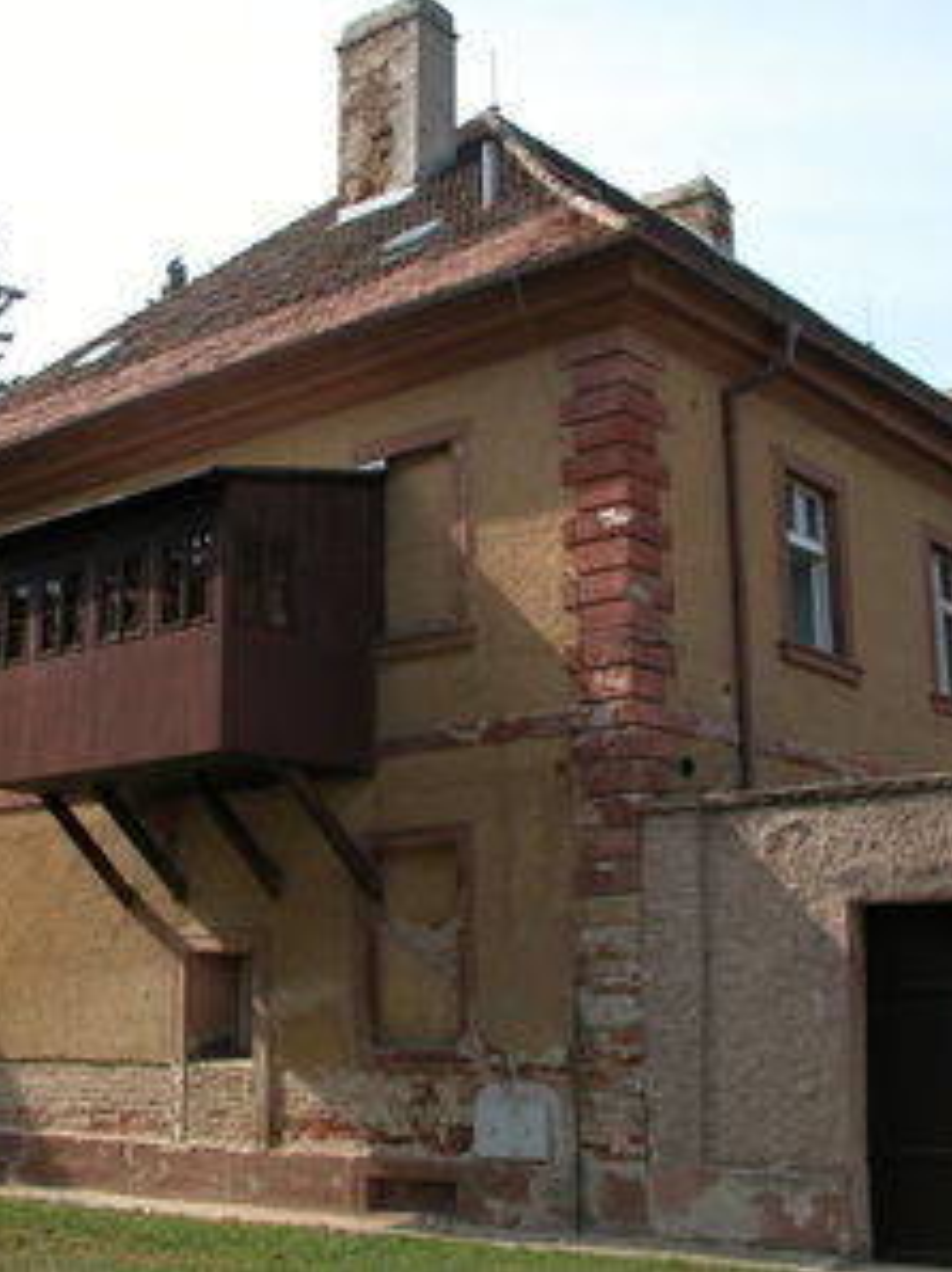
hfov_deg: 30.8
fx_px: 1726
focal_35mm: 47
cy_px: 636
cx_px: 423
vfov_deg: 40.5
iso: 100
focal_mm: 8.9
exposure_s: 1/251
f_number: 5.6
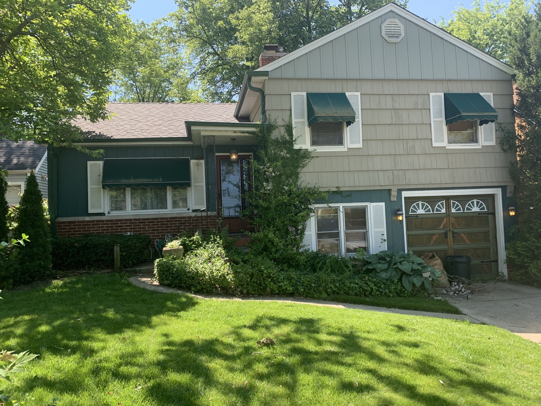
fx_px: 406
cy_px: 203
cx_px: 270
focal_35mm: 26
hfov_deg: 67.3
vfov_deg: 53.1
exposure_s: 1/371
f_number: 1.8
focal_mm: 4.25
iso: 25
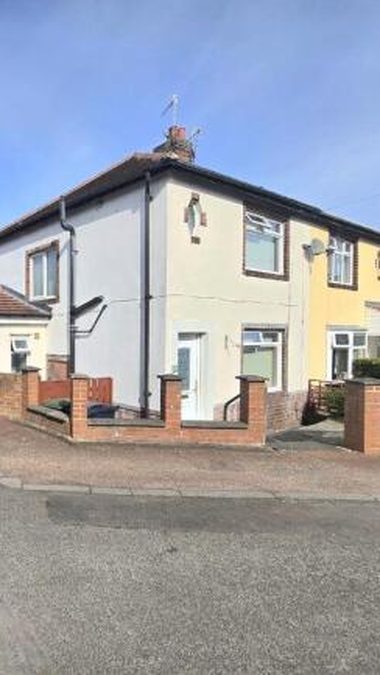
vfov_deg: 89.6
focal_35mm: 19
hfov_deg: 47.3
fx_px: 340
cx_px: -9
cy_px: 337
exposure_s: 1/3333
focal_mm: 2.2
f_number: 2.2
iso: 50
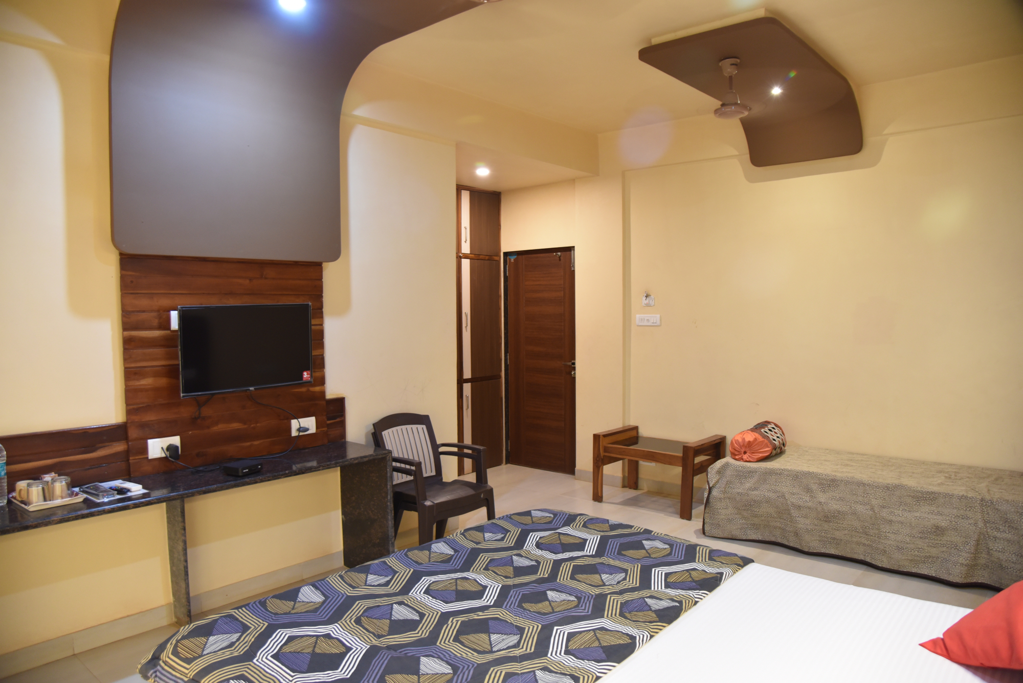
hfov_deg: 73.7
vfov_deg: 53.2
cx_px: 512
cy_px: 342
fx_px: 682
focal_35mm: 24
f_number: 10
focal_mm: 24
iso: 1250
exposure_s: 1/80
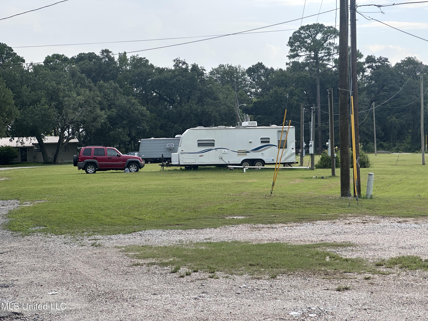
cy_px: 160
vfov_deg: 19.1
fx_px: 952
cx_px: 214
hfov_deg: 25.3
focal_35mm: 77
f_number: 2.8
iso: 32
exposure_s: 1/213
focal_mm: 9
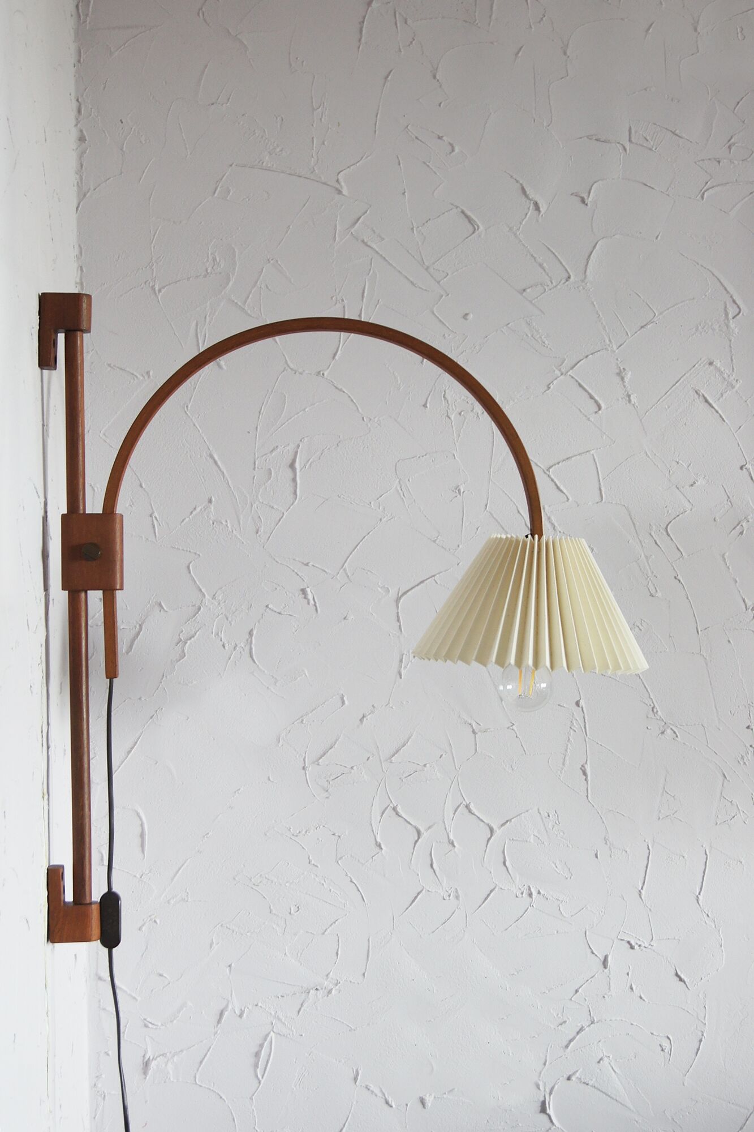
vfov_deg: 37.9
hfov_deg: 25.7
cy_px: 566
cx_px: 377
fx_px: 1650
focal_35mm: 52
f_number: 5.6
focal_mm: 35
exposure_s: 1/13
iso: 400
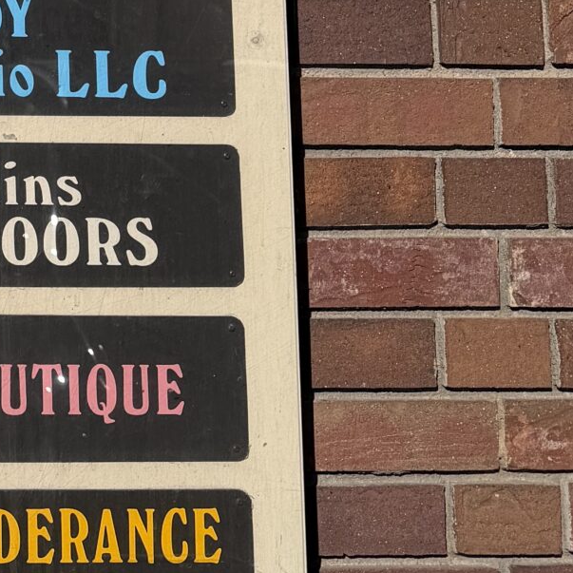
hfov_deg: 17.1
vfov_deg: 18.0
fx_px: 1685
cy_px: -184
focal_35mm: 90
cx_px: -334
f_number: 1.78
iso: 80
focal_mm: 6.76
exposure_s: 1/10309
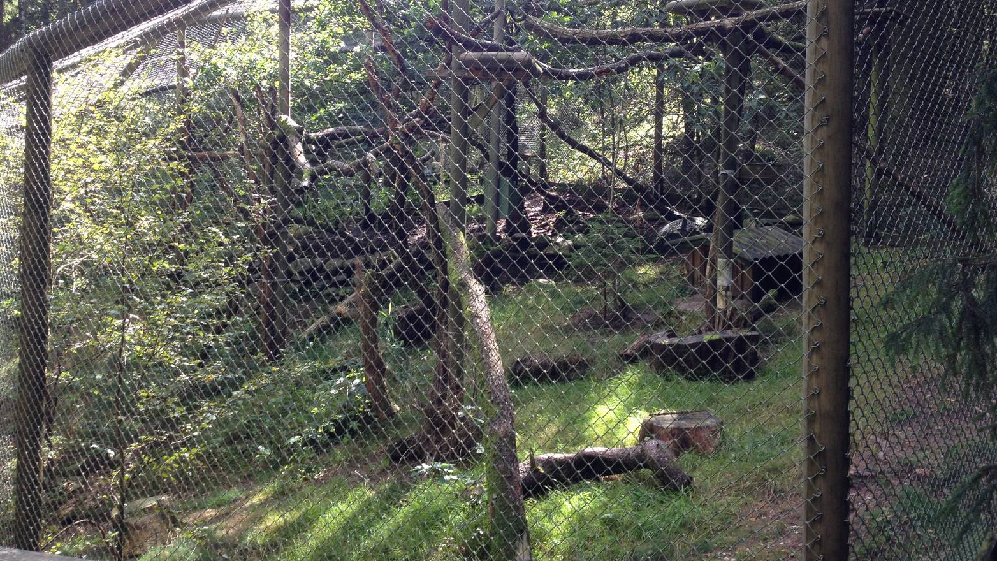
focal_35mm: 39
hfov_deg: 51.6
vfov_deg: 30.3
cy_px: 201
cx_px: 507
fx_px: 1031
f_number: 2.4
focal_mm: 4.28
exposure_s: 1/120
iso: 64
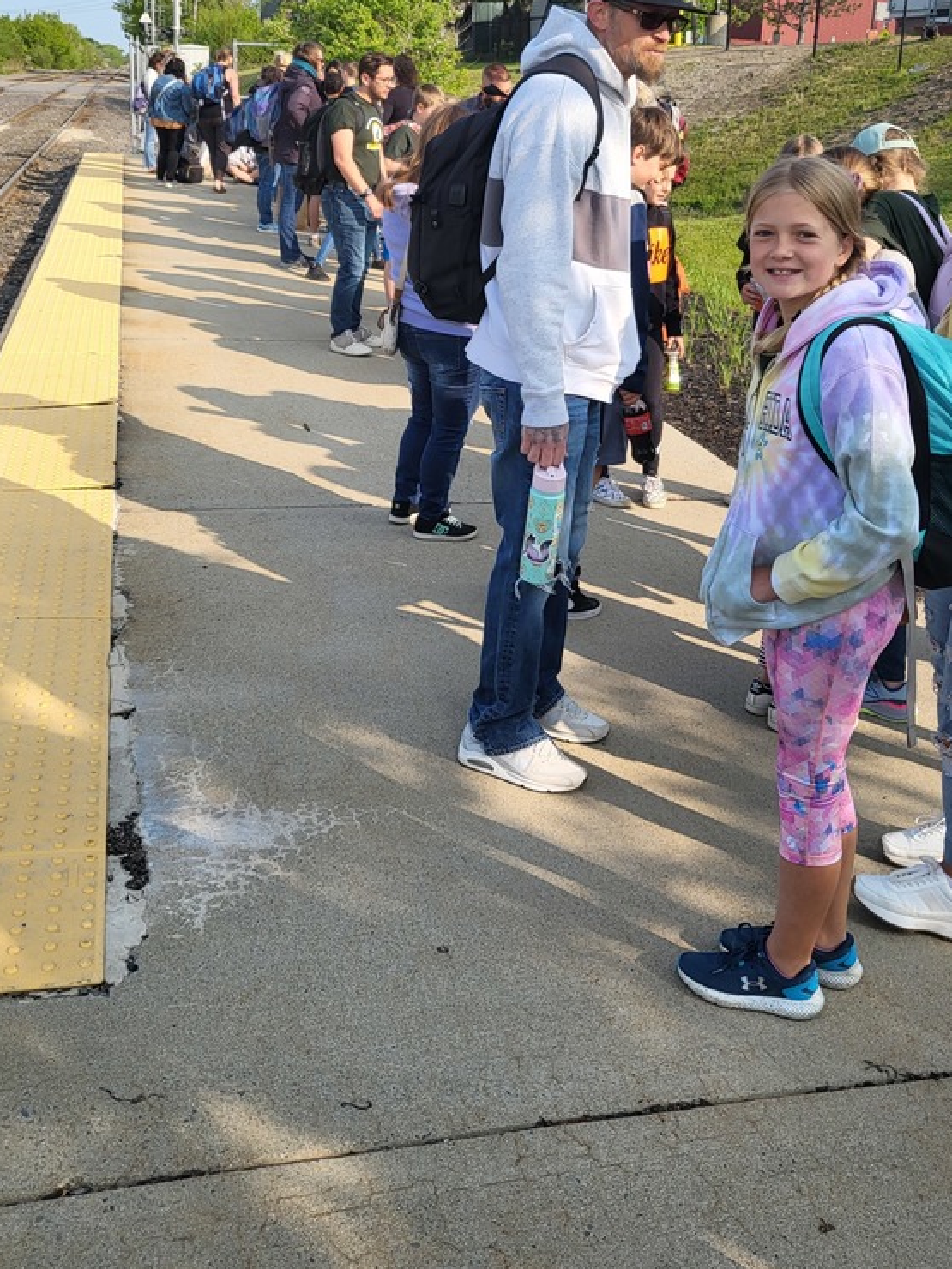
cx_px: 479
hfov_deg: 39.7
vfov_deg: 50.7
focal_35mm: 36
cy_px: 461
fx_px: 1320
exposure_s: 1/1505
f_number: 1.8
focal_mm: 4.25
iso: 50
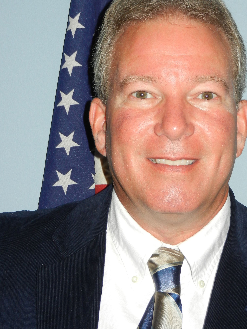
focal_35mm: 74
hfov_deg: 19.9
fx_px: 704
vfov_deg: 26.3
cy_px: 155
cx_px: 149
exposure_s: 1/30
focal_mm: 10.9
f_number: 4.5
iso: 200
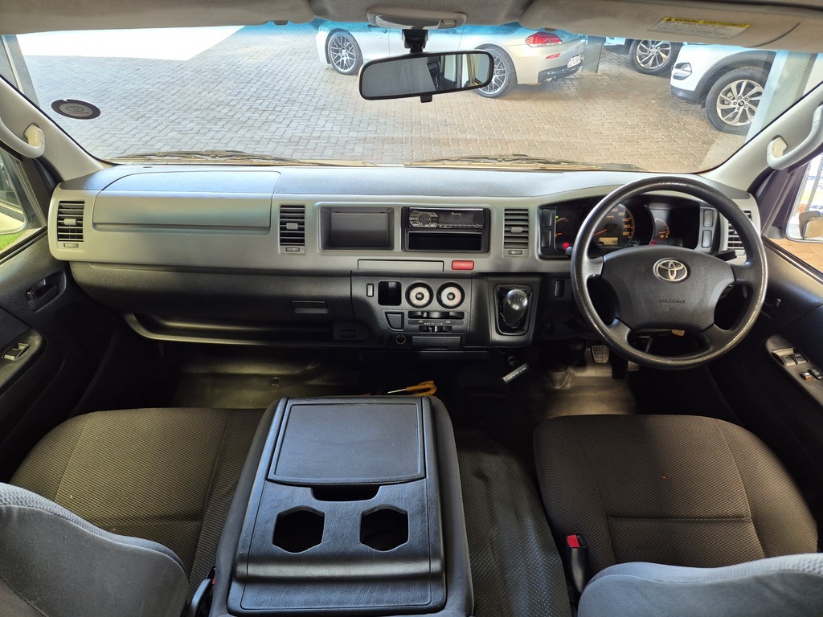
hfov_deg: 73.9
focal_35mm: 23
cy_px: 308
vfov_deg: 58.9
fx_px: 547
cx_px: 412
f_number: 1.8
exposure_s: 1/100
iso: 250
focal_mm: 5.4
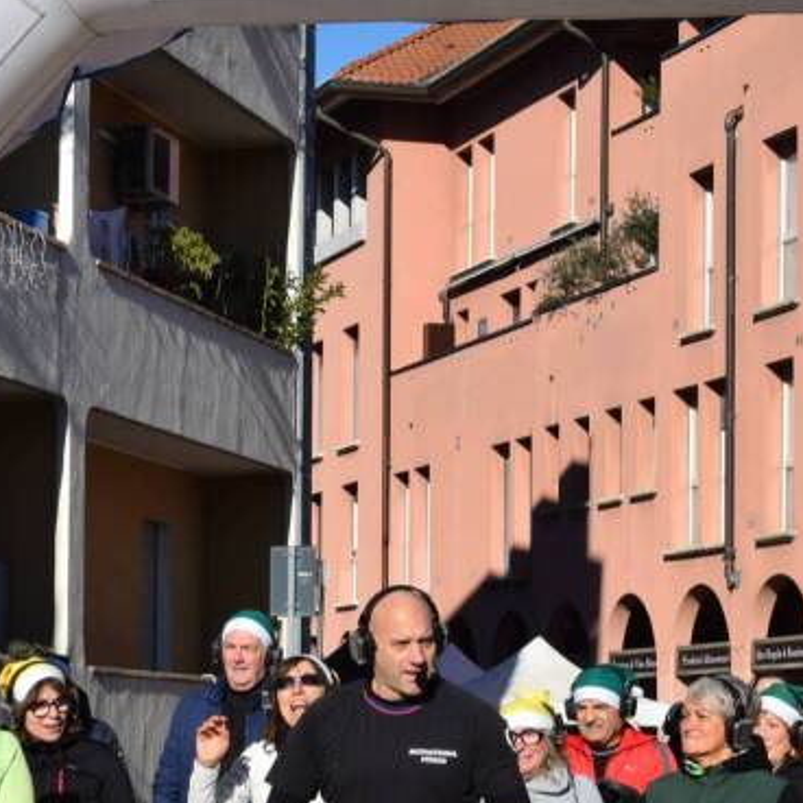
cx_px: 567
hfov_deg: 14.0
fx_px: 3259
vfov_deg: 14.0
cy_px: 624
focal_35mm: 124
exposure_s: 1/500
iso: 200
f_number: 11
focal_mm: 35
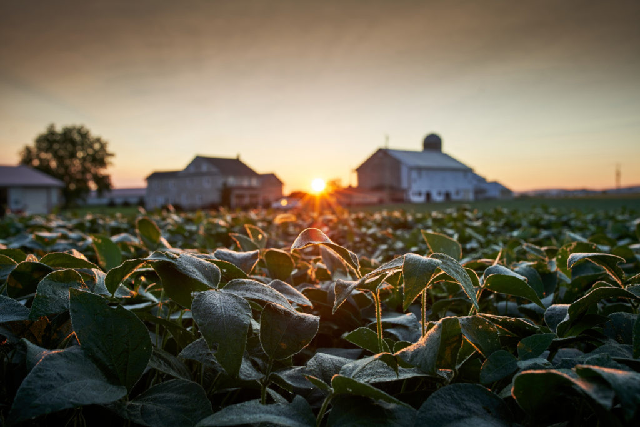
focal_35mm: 35
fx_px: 622
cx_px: 320
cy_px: 214
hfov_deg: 54.4
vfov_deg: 37.9
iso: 200
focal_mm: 35
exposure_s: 1/160
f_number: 5.6
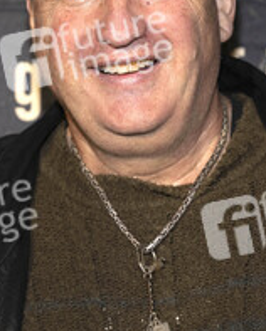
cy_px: 136
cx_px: 135
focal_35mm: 228
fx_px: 2240
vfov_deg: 8.5
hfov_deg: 6.8
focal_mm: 120
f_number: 5.6
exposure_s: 1/200
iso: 800
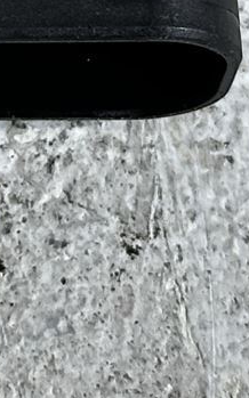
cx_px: -159
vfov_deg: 6.8
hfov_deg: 4.4
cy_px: -375
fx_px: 3248
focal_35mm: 299
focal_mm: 6.86
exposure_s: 1/100
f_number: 1.78
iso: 100
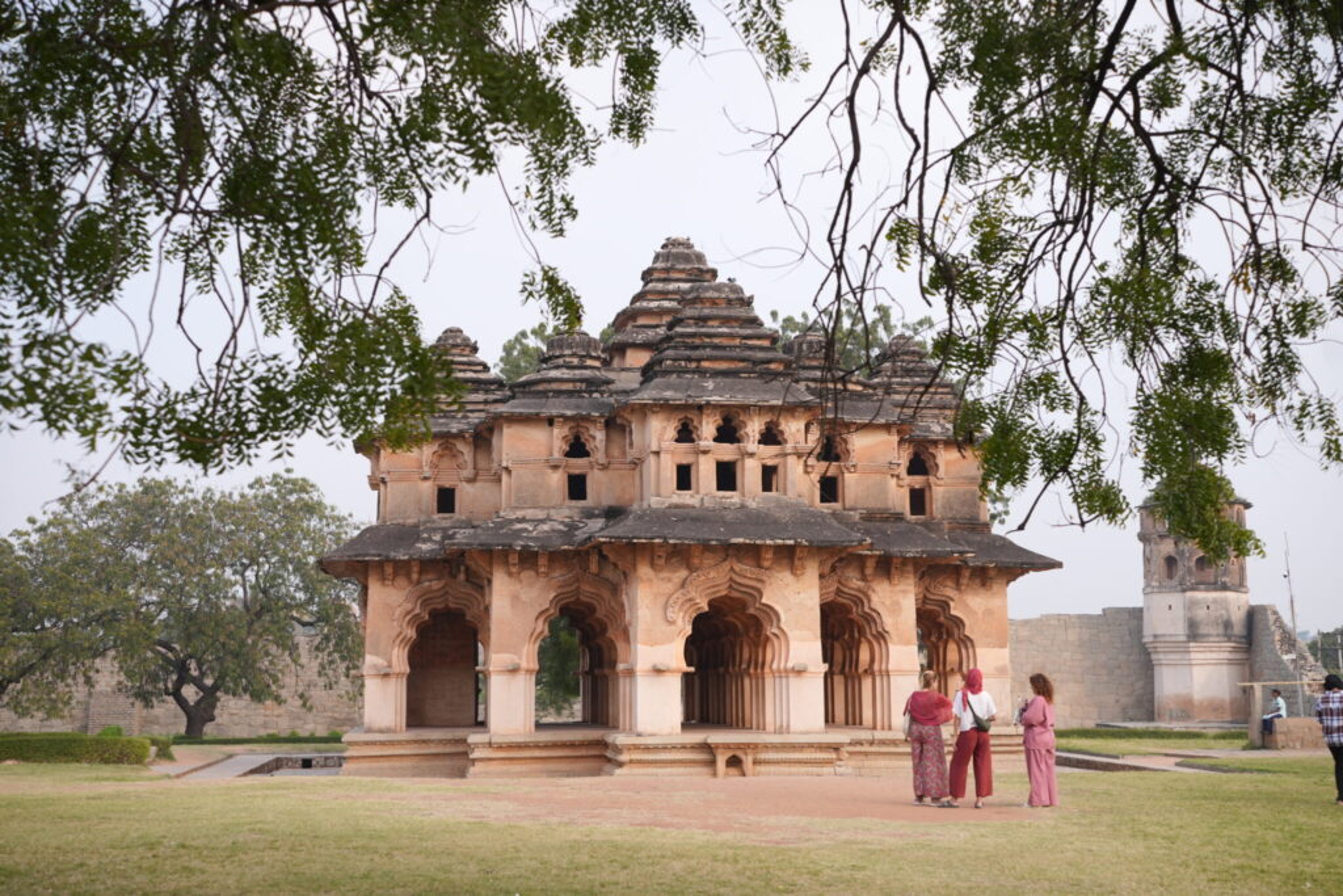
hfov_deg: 39.6
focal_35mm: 50
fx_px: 1865
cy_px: 448
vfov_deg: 27.0
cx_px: 672
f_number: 3.5
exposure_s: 1/800
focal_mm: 50
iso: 250
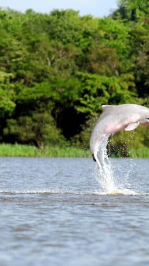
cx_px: 138
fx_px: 5496
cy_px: 133
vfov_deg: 2.8
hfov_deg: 1.6
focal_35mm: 783
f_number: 9
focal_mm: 330
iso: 640
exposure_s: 1/1250
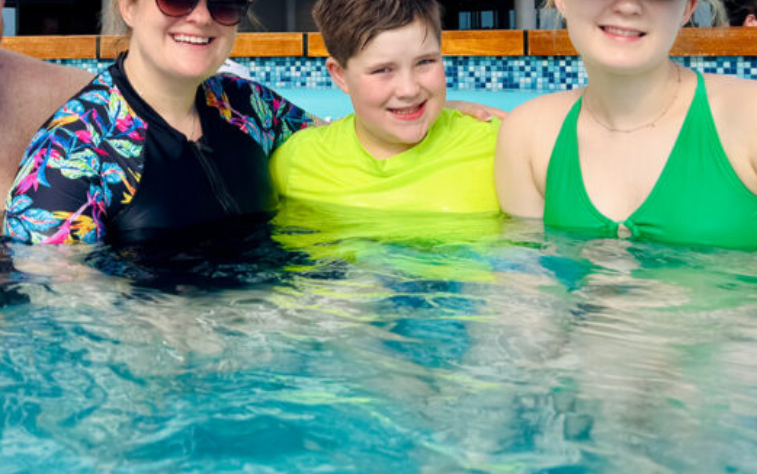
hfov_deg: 40.0
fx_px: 1032
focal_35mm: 50
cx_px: 275
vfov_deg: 24.6
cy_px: -9
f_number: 1.78
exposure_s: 1/5348
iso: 80
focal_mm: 6.76
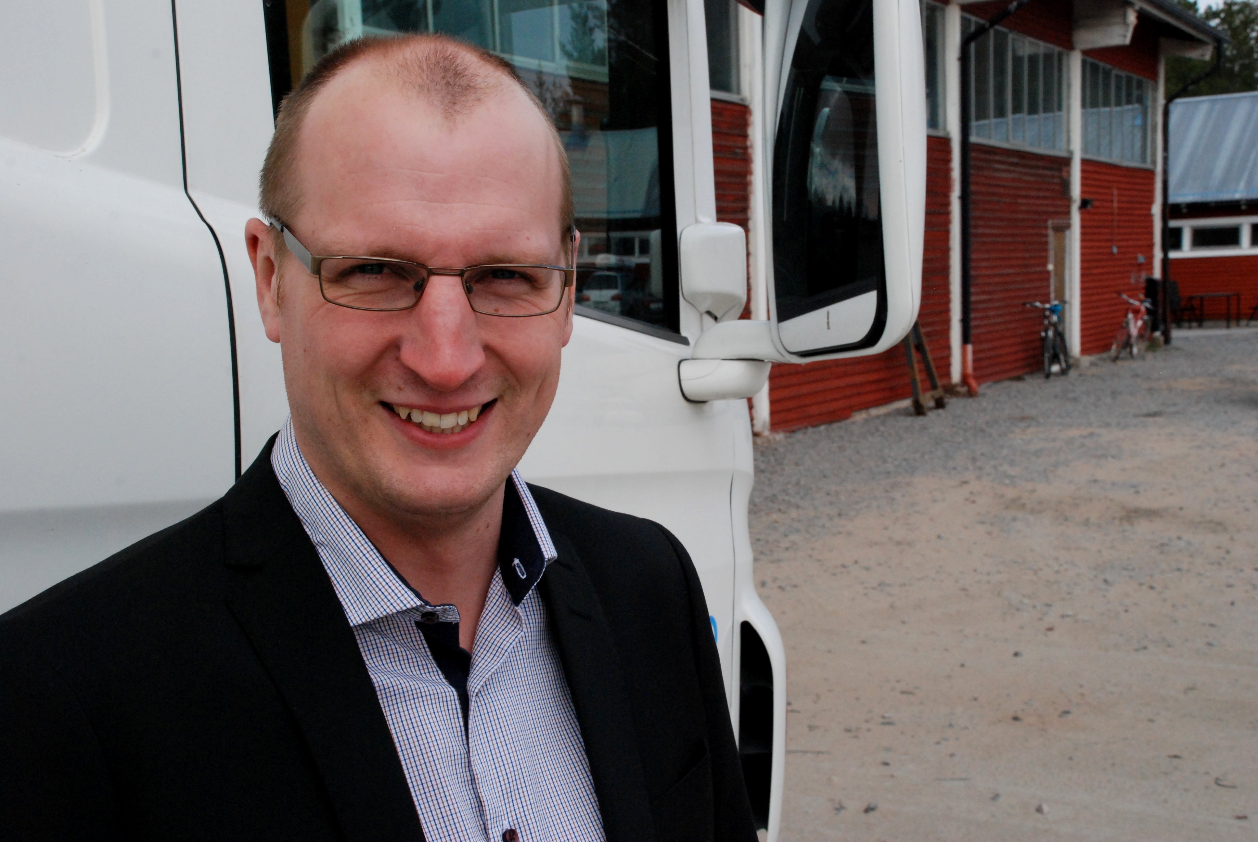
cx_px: 629
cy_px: 421
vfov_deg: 28.2
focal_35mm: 48
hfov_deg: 41.1
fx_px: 1679
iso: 1000
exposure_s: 1/500
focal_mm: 32
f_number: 11
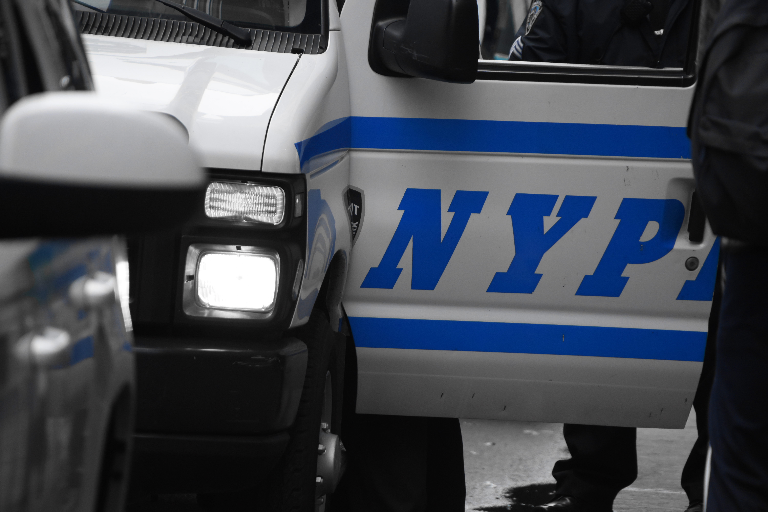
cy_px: 256
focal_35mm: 450
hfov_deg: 4.6
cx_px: 384
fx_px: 9599
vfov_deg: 3.1
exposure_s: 1/400
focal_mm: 300
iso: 800
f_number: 6.3
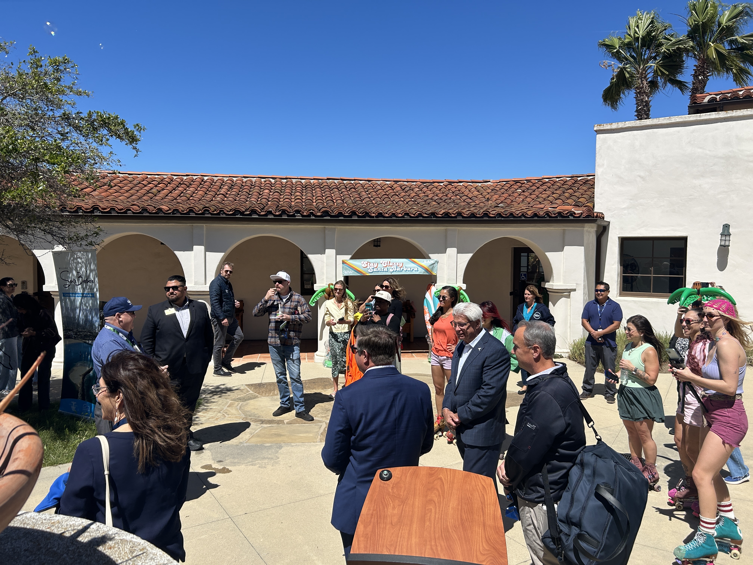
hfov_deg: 67.3
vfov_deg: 53.1
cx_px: 376
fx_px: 566
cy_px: 282
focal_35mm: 26
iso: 50
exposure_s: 1/4274
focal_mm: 5.7
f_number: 1.5
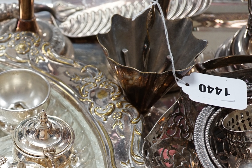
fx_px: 616
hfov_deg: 22.5
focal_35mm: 88
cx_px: 23
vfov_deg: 15.3
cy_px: 161
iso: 400
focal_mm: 30
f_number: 3.5
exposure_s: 1/60
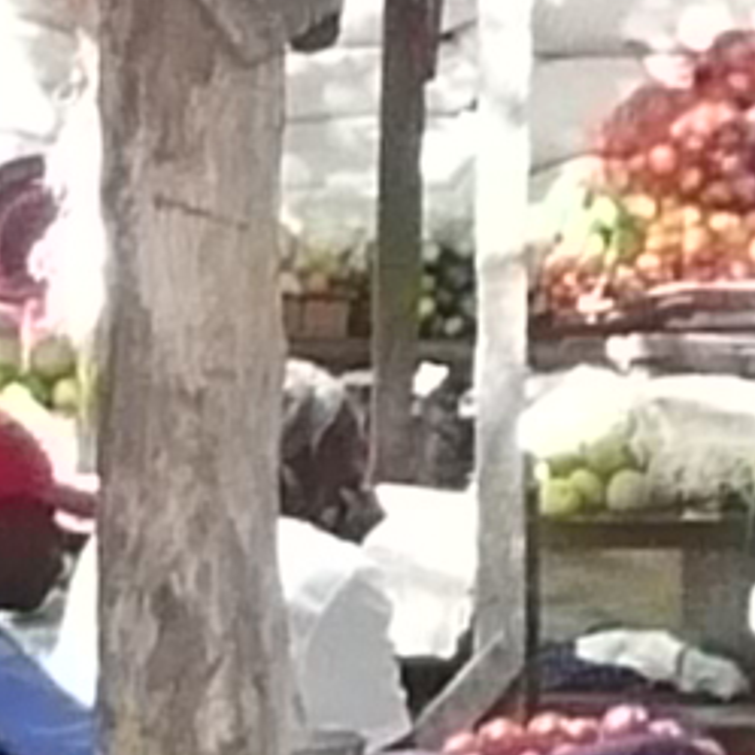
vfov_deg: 4.0
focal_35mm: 436
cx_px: -1404
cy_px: 1213
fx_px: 10759
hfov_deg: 3.9
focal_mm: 6.5
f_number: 3.9
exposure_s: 1/30
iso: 200
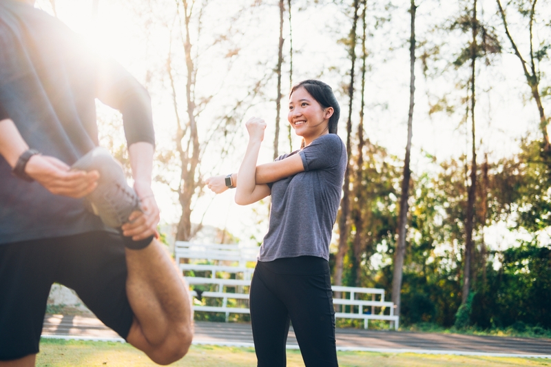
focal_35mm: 53
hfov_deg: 37.5
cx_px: 276
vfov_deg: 25.5
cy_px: 184
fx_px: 811
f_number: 2
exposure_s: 1/1250
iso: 200
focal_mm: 35
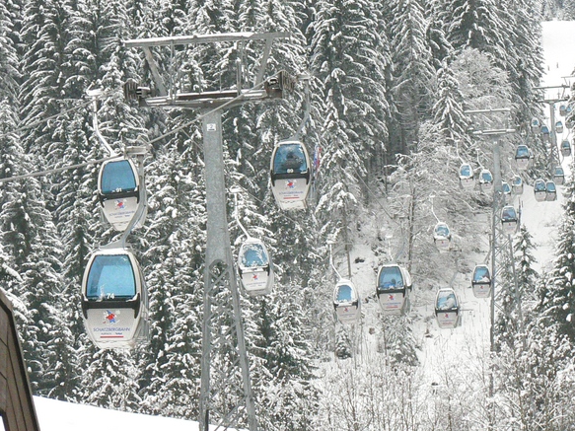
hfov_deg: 7.2
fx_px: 4584
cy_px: 178
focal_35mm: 276
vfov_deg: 5.4
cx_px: 353
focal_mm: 33.5
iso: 400
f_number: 4
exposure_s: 1/160
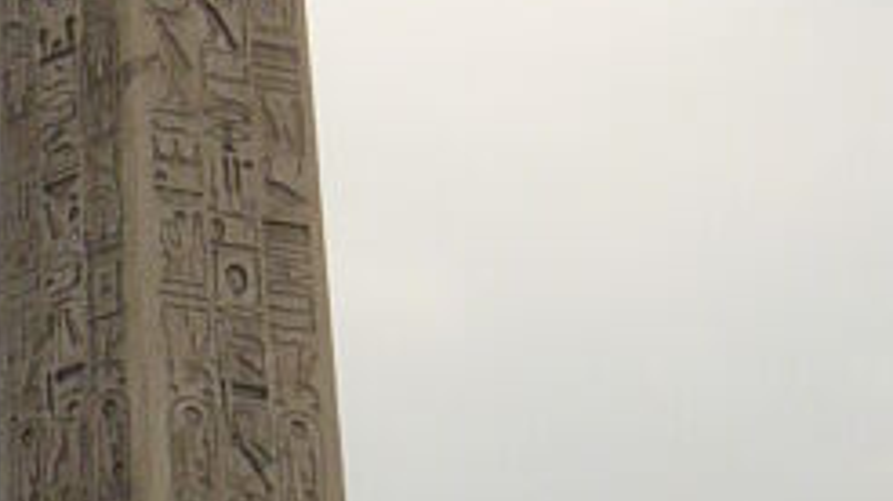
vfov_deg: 5.2
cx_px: 218
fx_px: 5443
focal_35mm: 230
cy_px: 879
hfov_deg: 9.4
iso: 100
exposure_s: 1/250
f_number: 5.6
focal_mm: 6
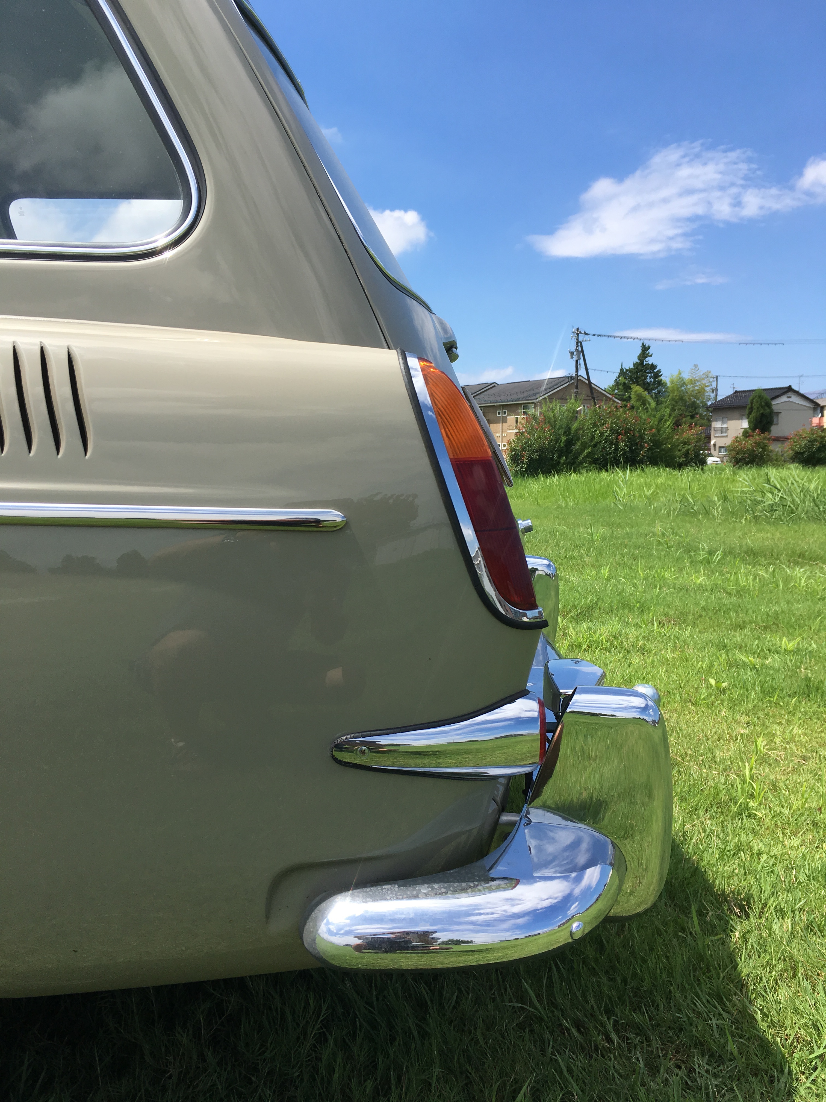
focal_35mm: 29
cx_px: 413
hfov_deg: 48.2
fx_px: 923
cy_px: 551
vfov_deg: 61.7
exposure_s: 1/1570
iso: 25
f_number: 2.2
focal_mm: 4.15
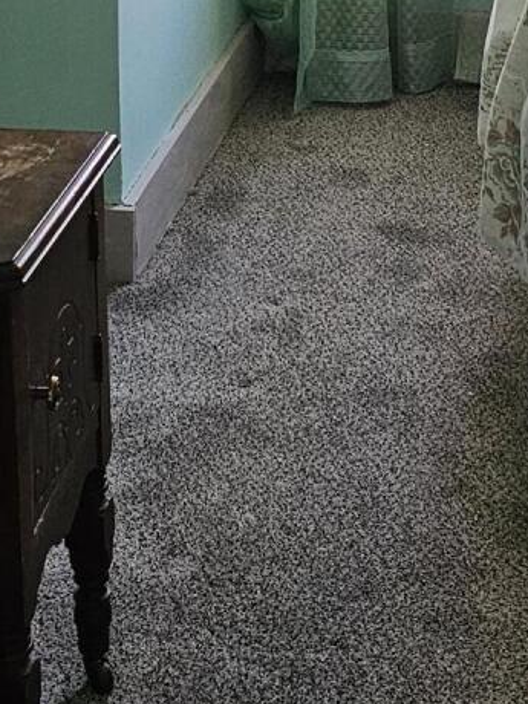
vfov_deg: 17.5
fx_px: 2034
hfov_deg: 14.8
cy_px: -367
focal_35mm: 100
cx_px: 193
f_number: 1.7
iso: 800
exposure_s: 1/120
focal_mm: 6.3
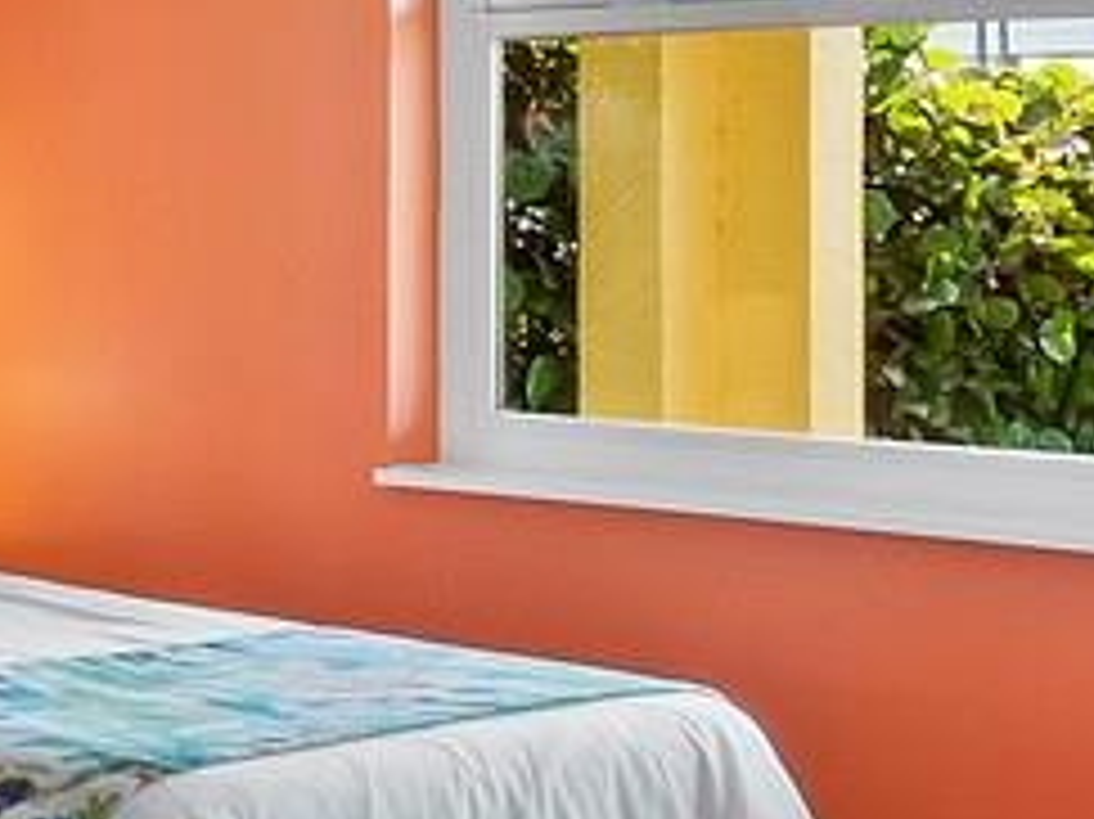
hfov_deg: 18.0
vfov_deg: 15.9
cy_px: 137
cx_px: -732
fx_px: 2906
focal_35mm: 92
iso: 400
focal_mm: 7
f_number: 11
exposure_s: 1/4
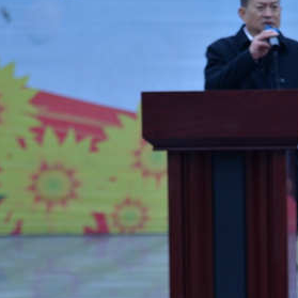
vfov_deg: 7.5
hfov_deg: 7.5
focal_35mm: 234
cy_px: 170
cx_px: 237
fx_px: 2279
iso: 1250
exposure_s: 1/1600
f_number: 5
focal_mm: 120
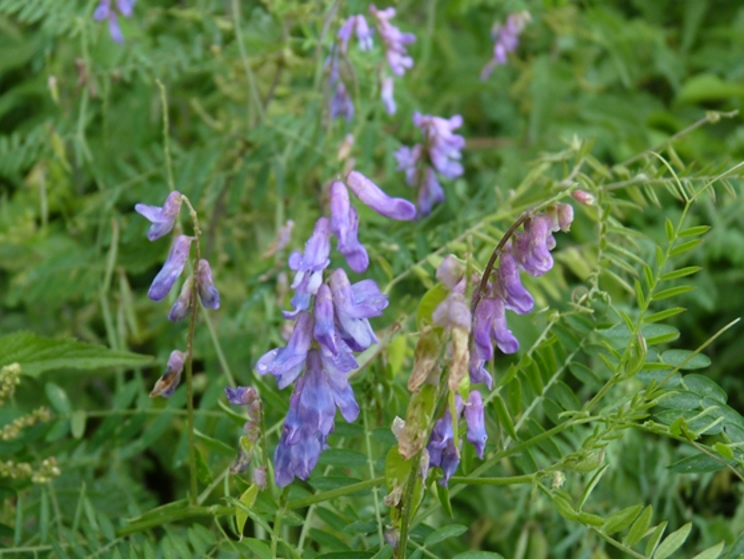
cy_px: 351
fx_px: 925
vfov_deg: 33.4
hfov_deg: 43.8
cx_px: 336
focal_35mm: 43
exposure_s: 1/30
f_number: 3
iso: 100
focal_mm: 5.4
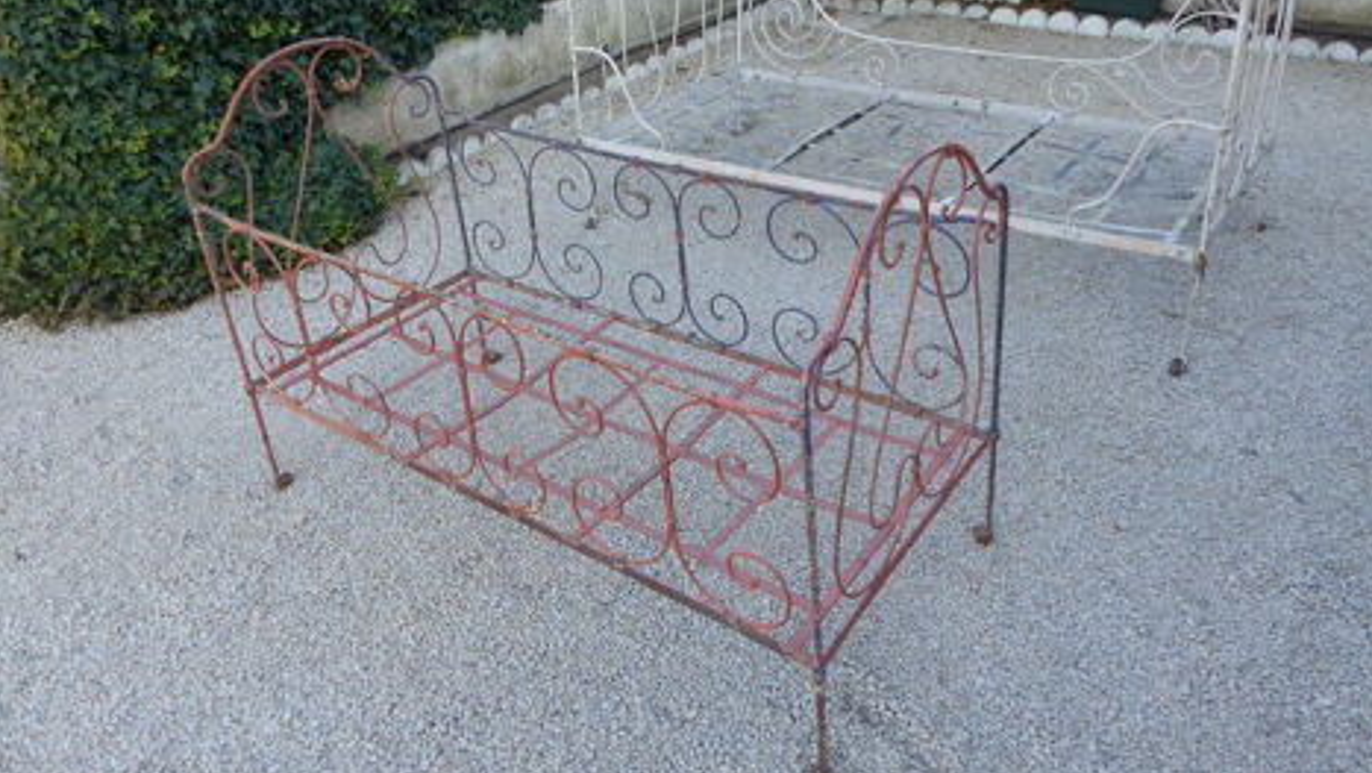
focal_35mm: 28
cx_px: 702
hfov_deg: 67.9
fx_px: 1019
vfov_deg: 41.2
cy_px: 282
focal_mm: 4.5
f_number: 3.2
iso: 100
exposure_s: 1/125
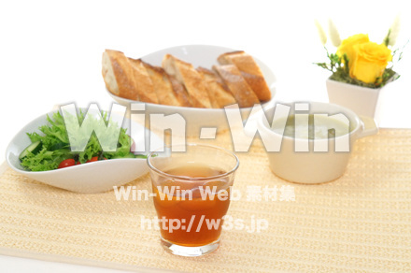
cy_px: 136
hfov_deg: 24.7
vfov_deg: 16.5
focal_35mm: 82
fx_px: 940
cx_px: 206
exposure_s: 1/80
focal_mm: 55
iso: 1600
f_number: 5.6
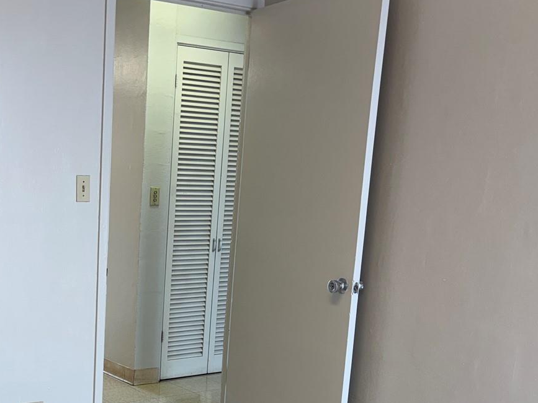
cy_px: 347
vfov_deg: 29.3
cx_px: 92
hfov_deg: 37.9
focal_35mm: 48
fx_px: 746
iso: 40
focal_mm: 5.96
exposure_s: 1/120
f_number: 1.6
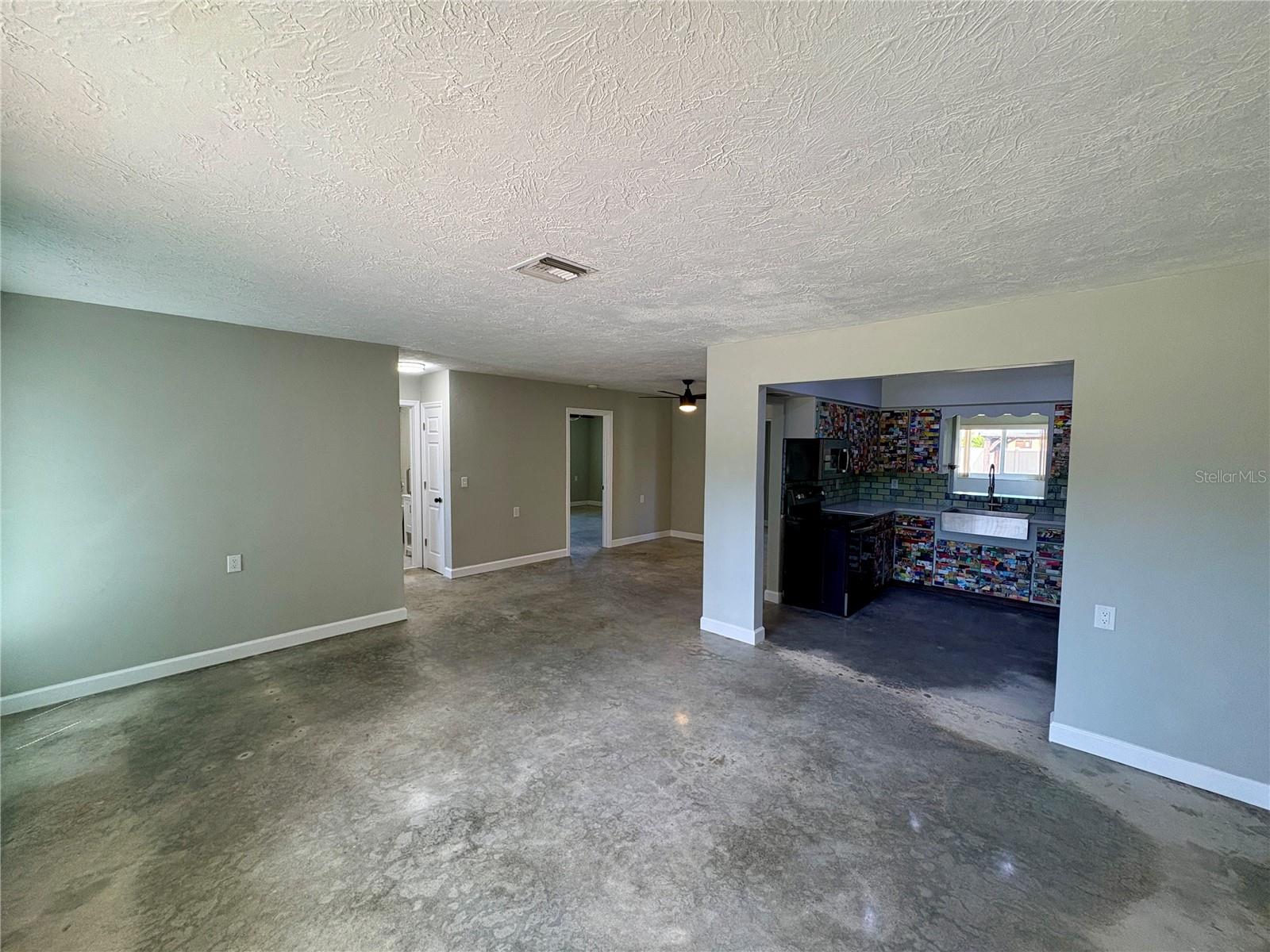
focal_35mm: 14
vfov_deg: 85.7
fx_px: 514
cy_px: 476
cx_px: 635
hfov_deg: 102.1
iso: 200
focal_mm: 2.22
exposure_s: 1/120
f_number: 2.2
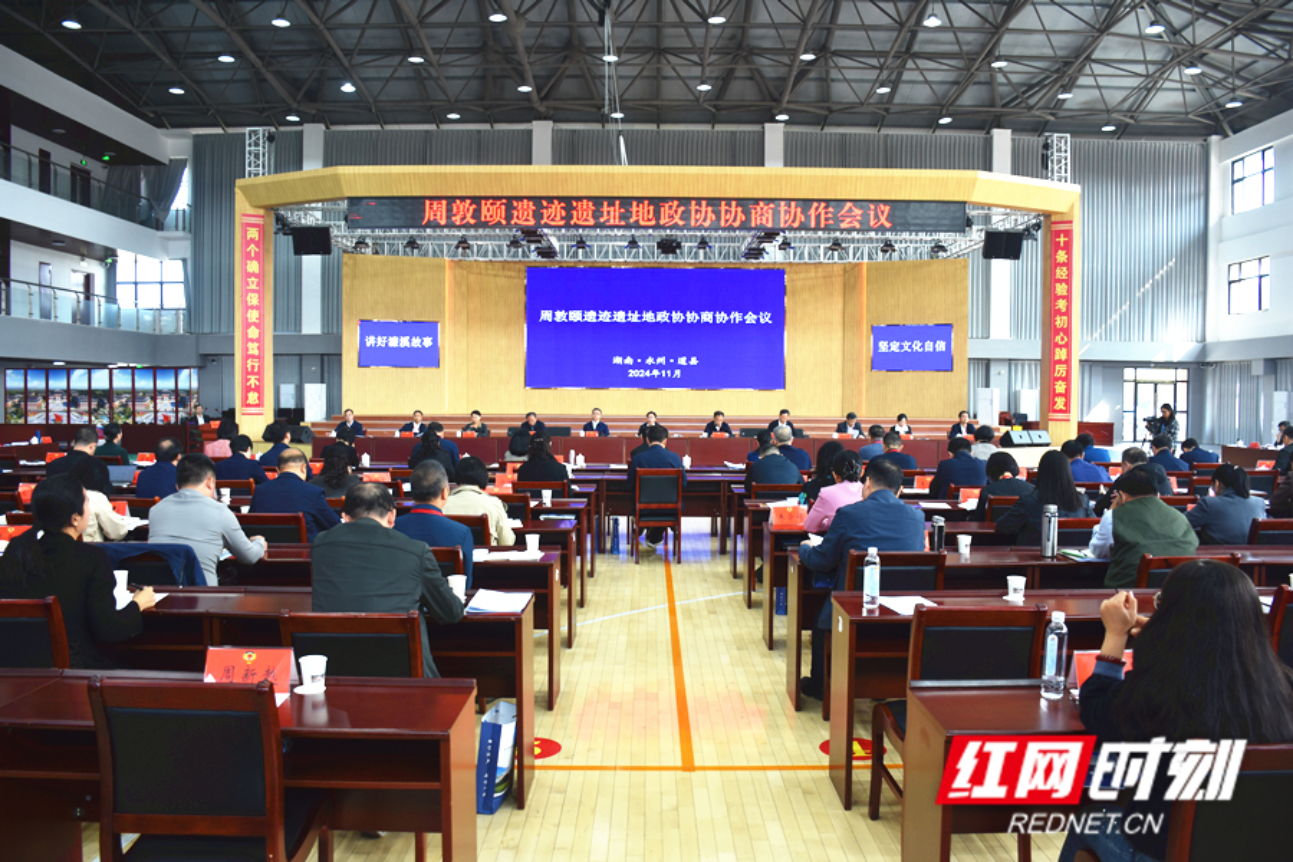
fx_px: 970
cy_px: 431
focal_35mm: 27
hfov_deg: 67.4
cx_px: 646
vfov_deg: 47.9
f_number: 3.5
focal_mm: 18
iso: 200
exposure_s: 1/50
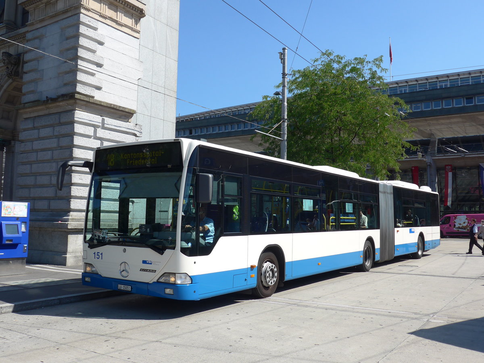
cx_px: 242
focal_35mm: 34
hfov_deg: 54.0
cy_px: 182
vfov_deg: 41.8
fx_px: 475
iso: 80
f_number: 2.8
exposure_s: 1/1300
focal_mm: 7
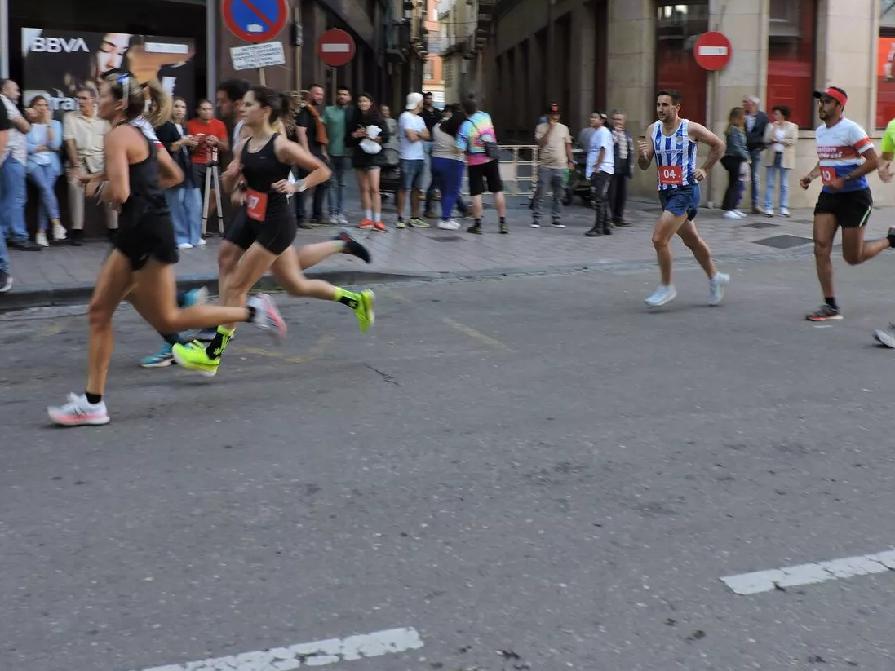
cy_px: 185
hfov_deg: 52.6
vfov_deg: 39.8
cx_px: 441
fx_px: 905
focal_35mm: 35
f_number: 3
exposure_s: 1/100
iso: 100
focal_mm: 4.3
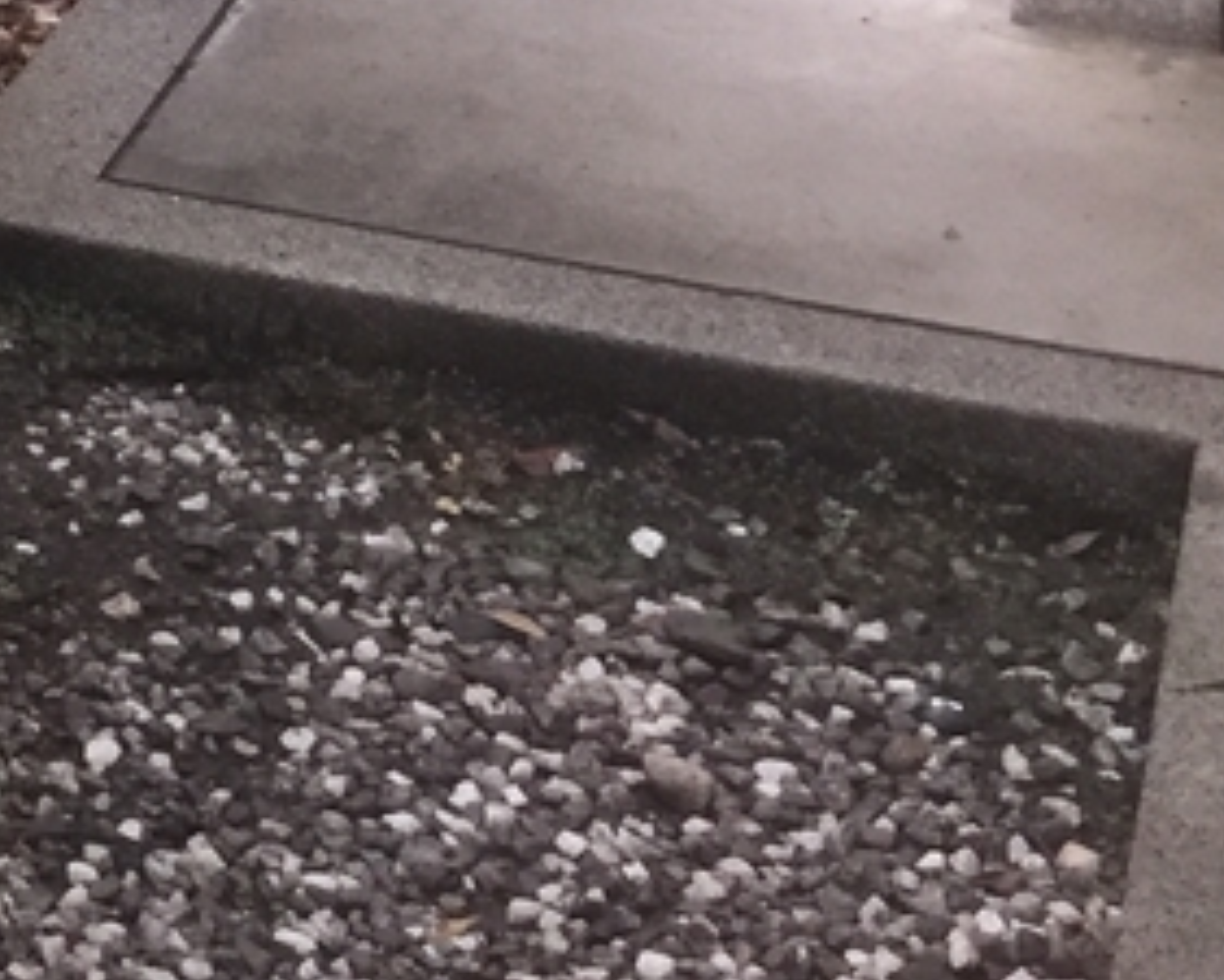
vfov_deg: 11.5
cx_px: -1185
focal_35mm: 121
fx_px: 4385
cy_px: -954
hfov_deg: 13.7
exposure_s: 1/15
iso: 50
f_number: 2.2
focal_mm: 4.15
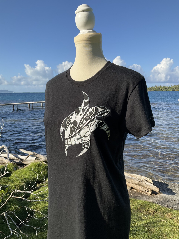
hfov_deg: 48.2
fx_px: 200
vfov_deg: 61.7
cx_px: 90
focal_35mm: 29
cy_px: 120
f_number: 1.8
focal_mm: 3
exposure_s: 1/1279
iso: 25
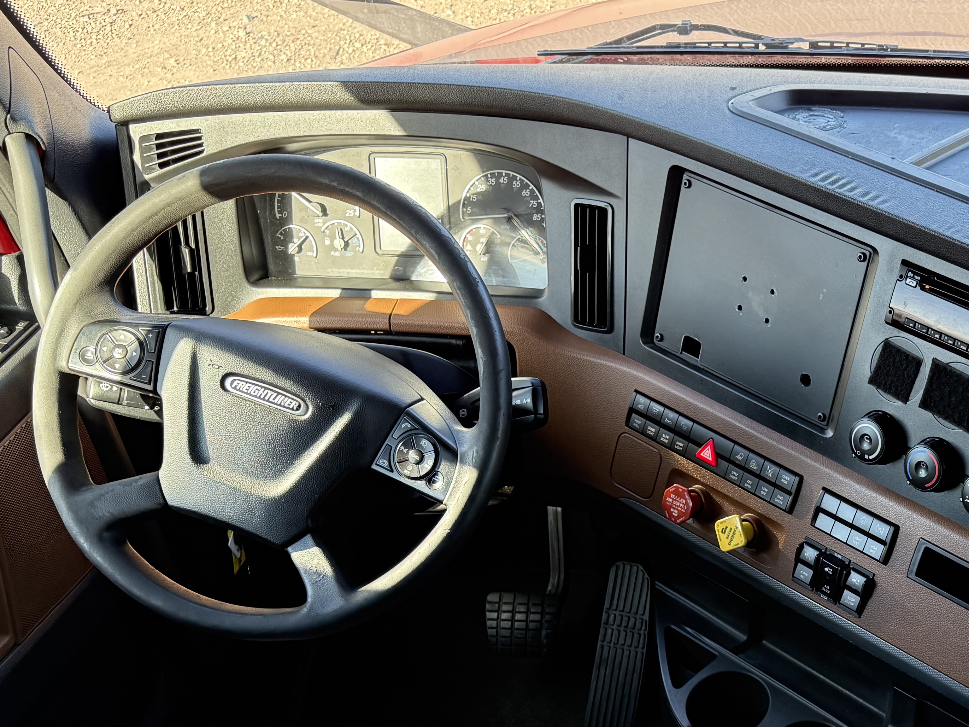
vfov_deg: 28.3
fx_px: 1400
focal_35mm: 50
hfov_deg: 36.7
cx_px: 795
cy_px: 608
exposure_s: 1/172
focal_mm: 6.76
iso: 200
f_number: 1.78
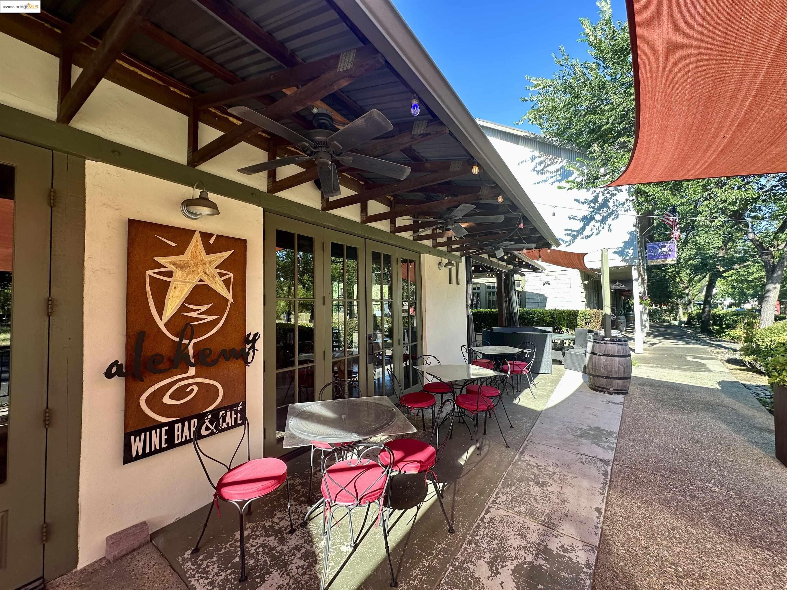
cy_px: 295
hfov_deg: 102.1
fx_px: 318
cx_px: 394
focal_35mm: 14
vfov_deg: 85.7
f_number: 2.2
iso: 50
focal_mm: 2.22
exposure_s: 1/120
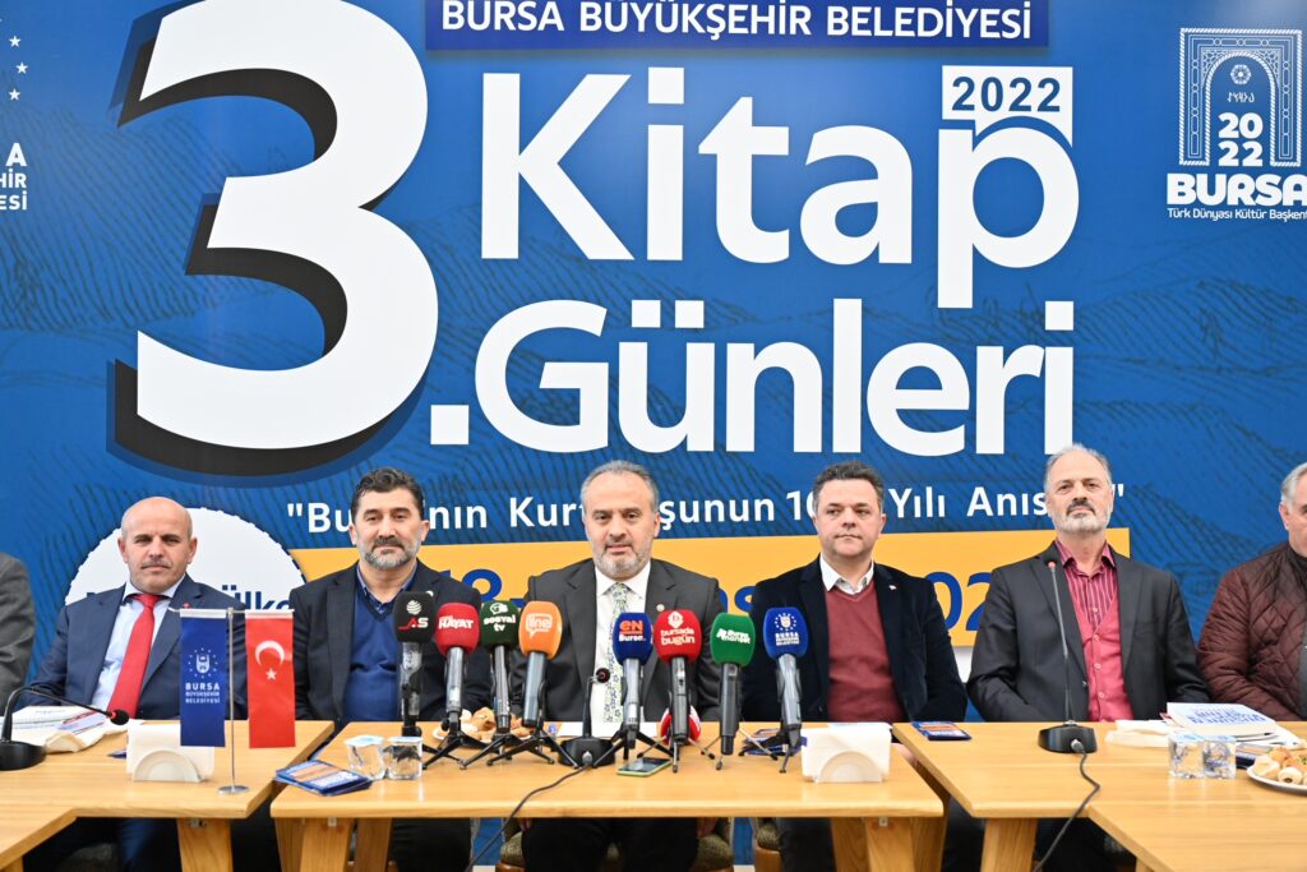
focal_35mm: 41
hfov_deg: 47.4
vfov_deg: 32.6
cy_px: 436
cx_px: 654
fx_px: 1489
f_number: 4
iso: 2500
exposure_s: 1/200
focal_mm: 41
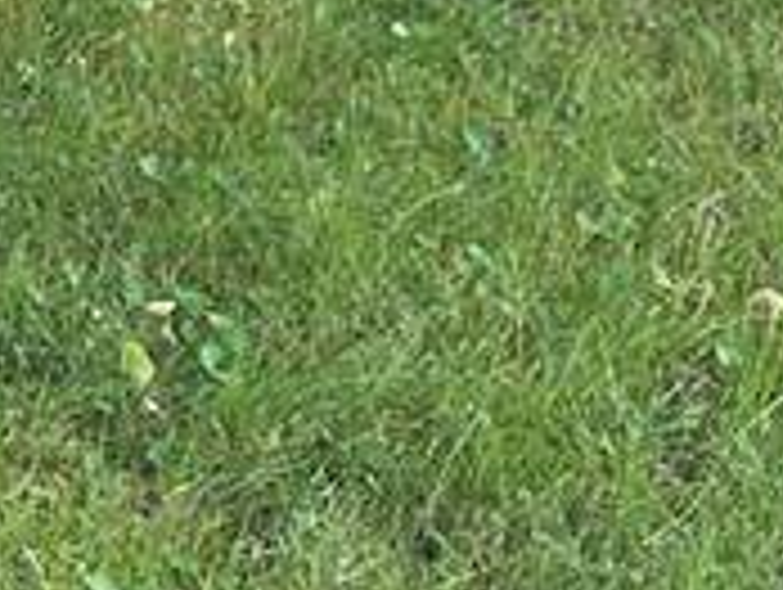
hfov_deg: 10.4
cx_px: -1314
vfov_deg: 8.9
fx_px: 3466
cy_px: -766
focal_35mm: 153
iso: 32
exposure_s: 1/192
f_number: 1.6
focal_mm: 4.2
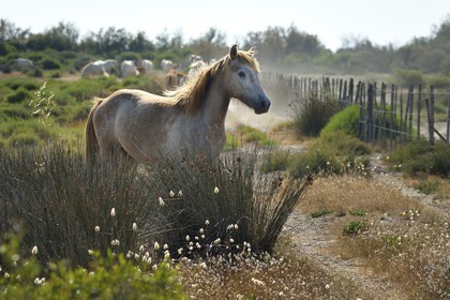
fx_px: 2500
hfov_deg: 10.3
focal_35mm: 200
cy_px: 150
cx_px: 225
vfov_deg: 6.9
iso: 200
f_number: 10
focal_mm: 200
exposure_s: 1/500
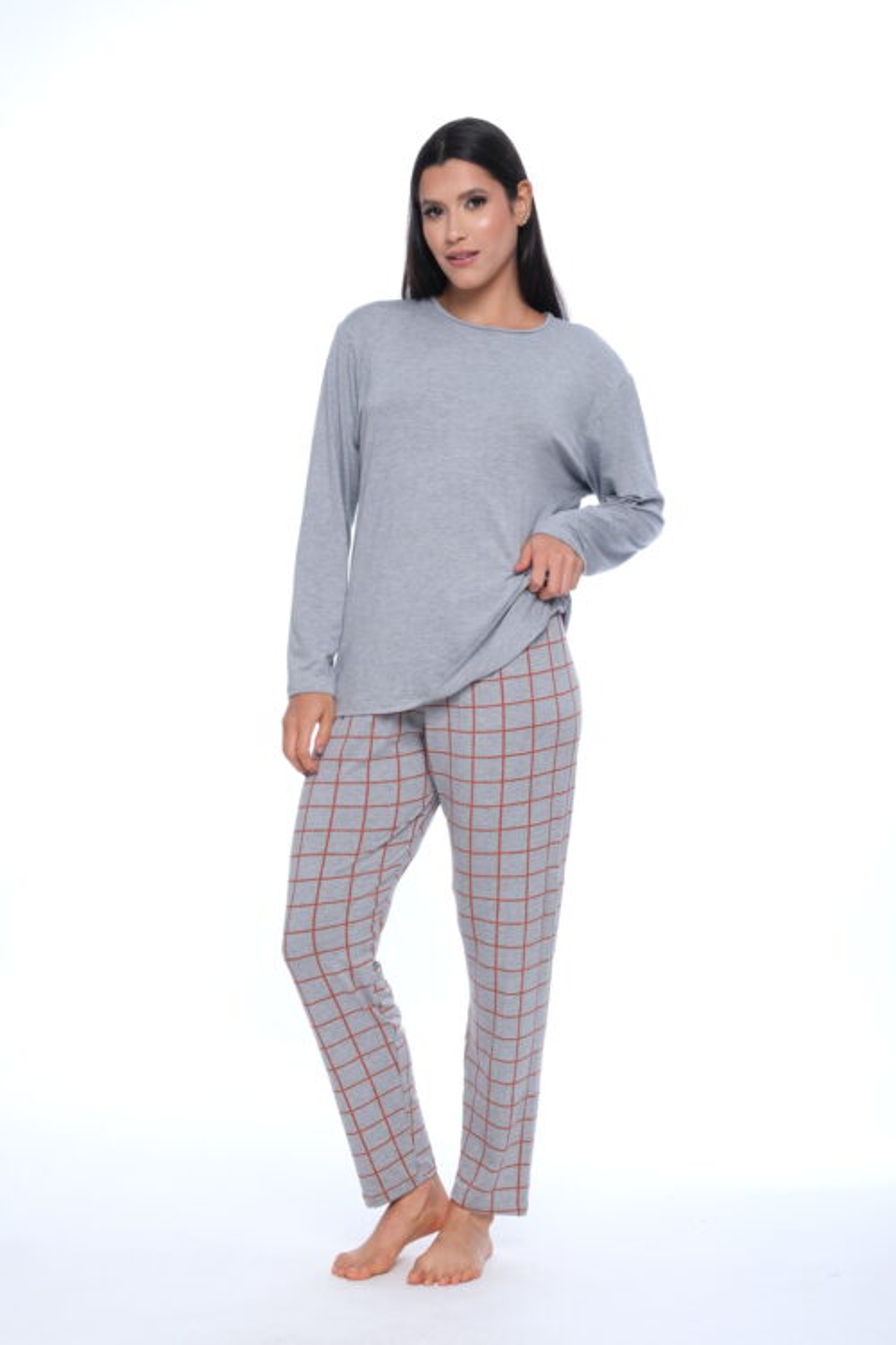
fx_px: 2314
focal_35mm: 62
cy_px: 672
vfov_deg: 32.4
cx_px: 448
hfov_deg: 21.9
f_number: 9
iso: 320
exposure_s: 1/250
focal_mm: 41.4
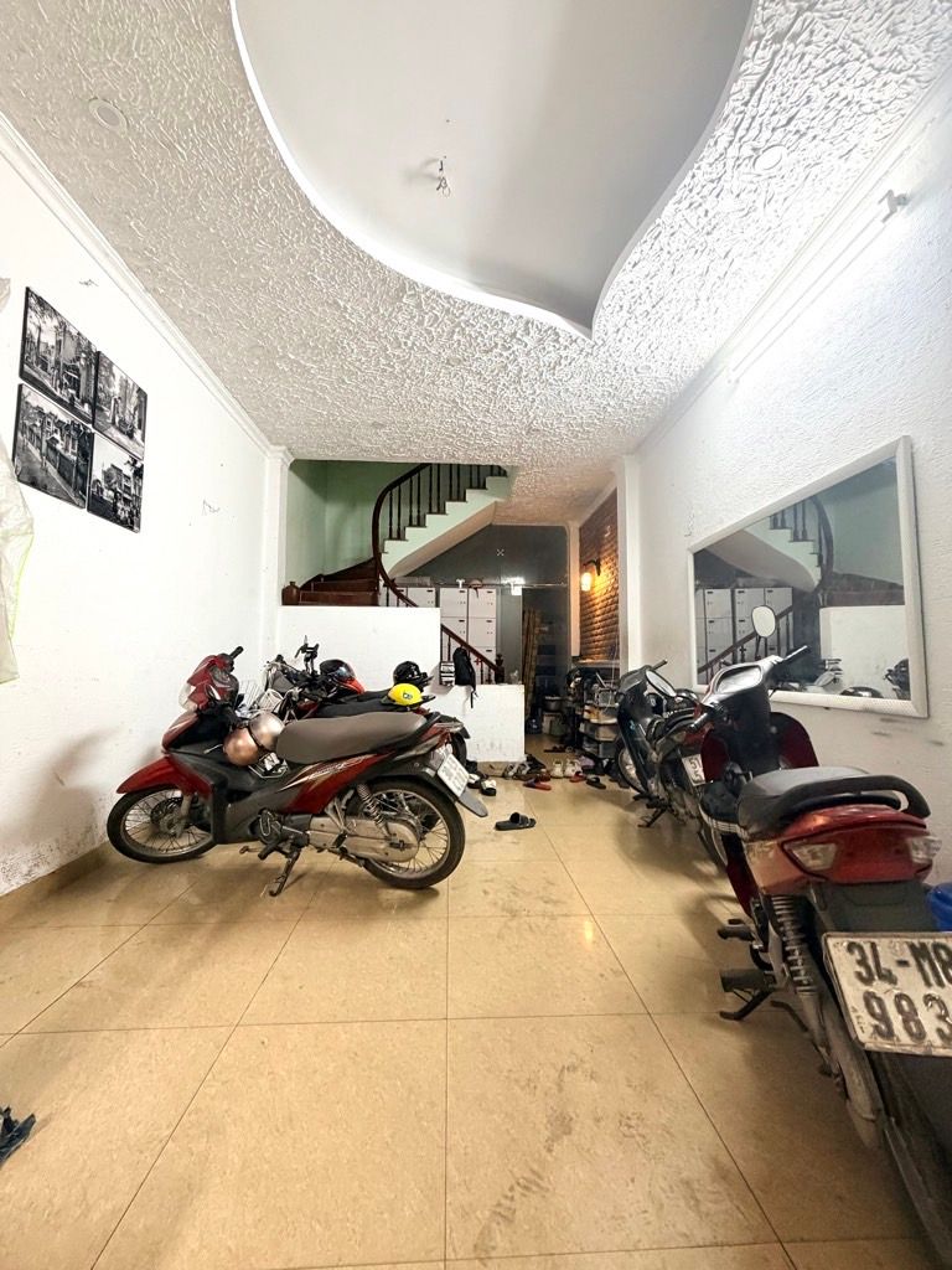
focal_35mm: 14
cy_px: 635
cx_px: 476
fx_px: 513
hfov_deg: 85.7
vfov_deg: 102.1
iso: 250
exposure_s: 1/50
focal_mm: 2.22
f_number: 2.2
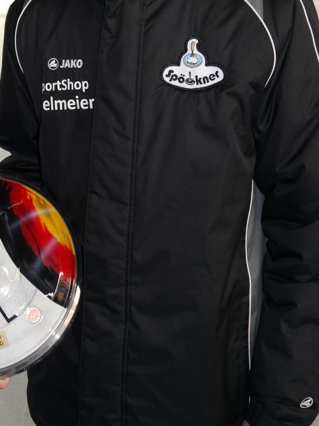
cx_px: 93
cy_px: 68
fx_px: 934
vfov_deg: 25.1
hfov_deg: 19.3
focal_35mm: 76
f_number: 4.2
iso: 160
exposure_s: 1/60
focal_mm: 20
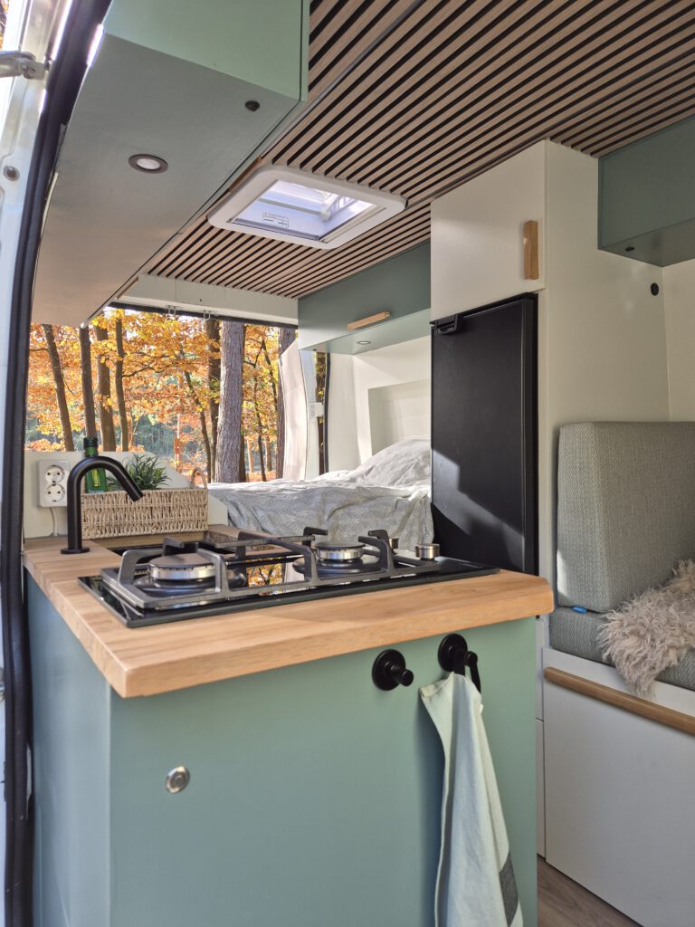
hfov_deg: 58.9
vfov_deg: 73.9
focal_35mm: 23
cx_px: 348
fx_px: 616
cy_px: 464
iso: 64
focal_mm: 5.4
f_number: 1.8
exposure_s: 1/180
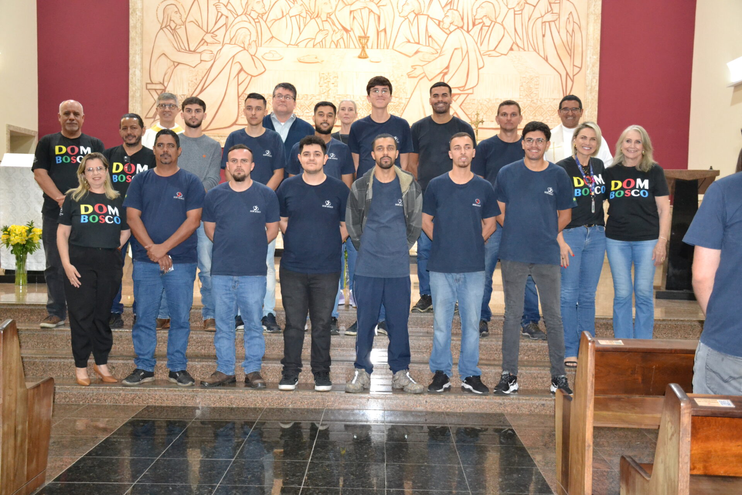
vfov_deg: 34.2
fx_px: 804
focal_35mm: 39
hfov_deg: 49.6
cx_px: 371
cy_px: 248
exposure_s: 1/60
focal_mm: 26
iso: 3200
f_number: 3.8
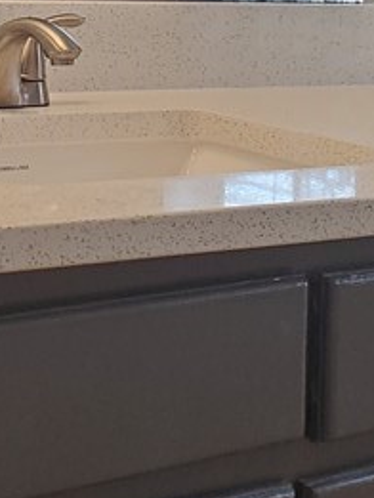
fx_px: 1468
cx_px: -10
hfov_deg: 14.3
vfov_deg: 18.5
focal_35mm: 102
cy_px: -61
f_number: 2.4
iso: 125
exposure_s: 1/120
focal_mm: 4.3
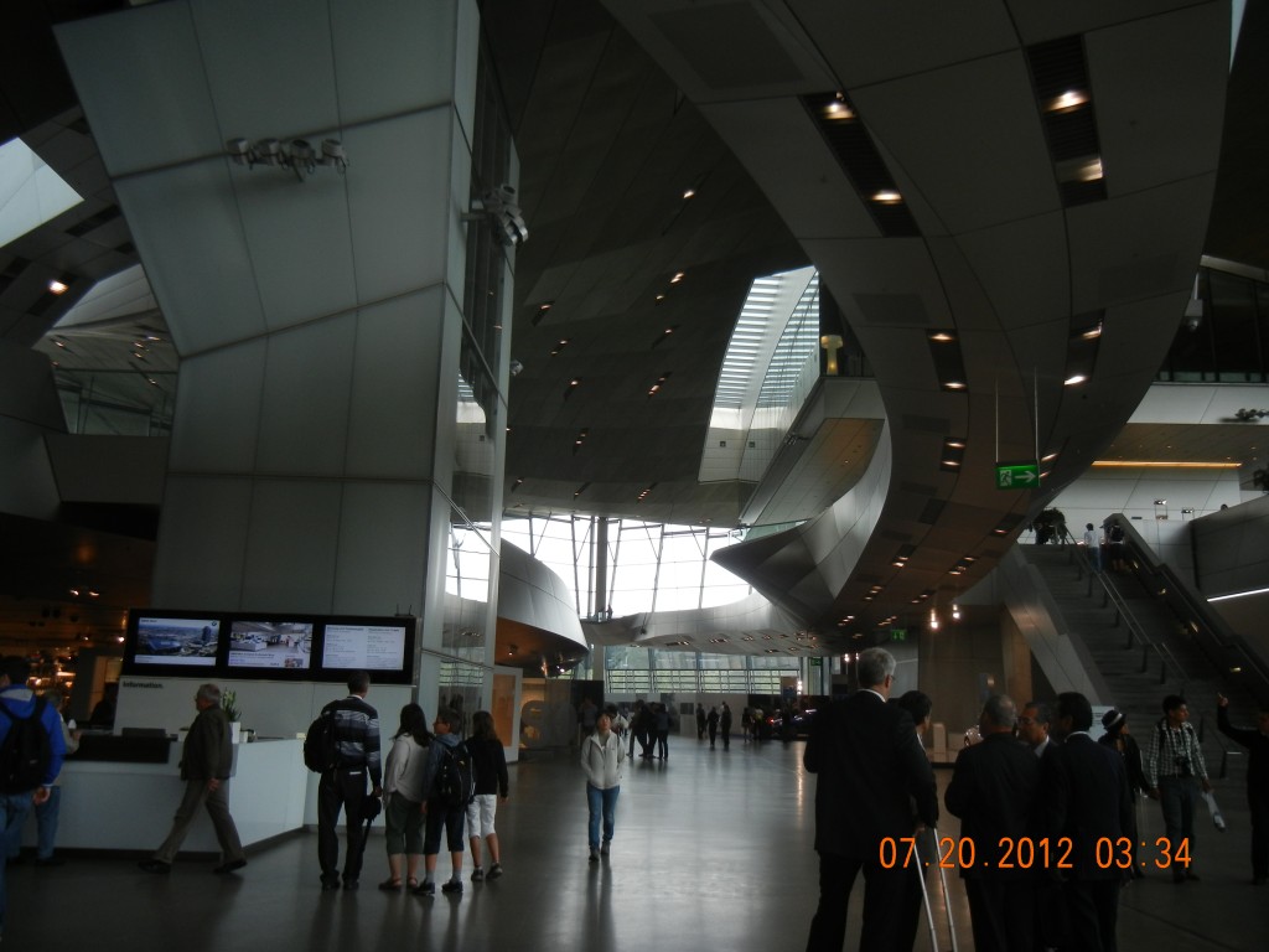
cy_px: 476
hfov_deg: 60.0
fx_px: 1100
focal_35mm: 30
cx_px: 634
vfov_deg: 46.8
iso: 160
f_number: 3.5
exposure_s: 1/135
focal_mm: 5.4
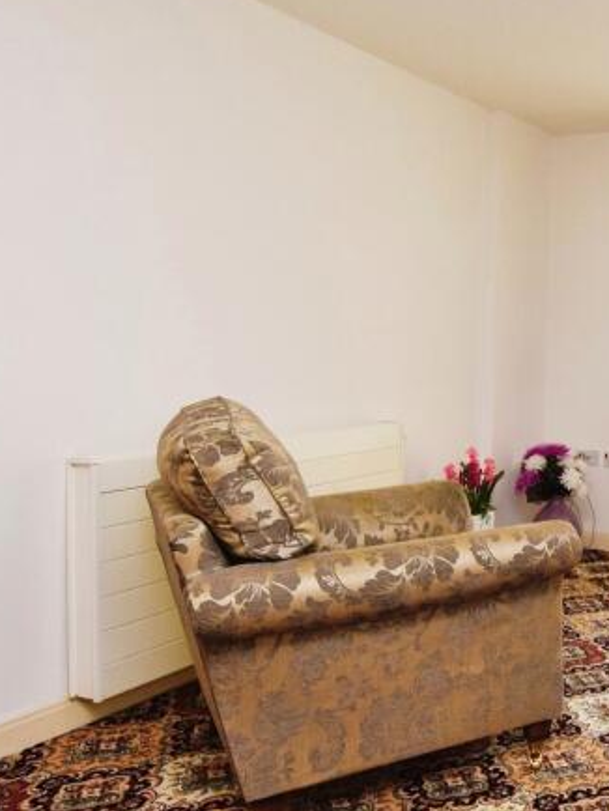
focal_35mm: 34
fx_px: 797
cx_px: 691
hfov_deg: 35.1
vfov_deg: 53.7
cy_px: 464
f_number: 4.5
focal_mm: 10
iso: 800
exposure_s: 1/100
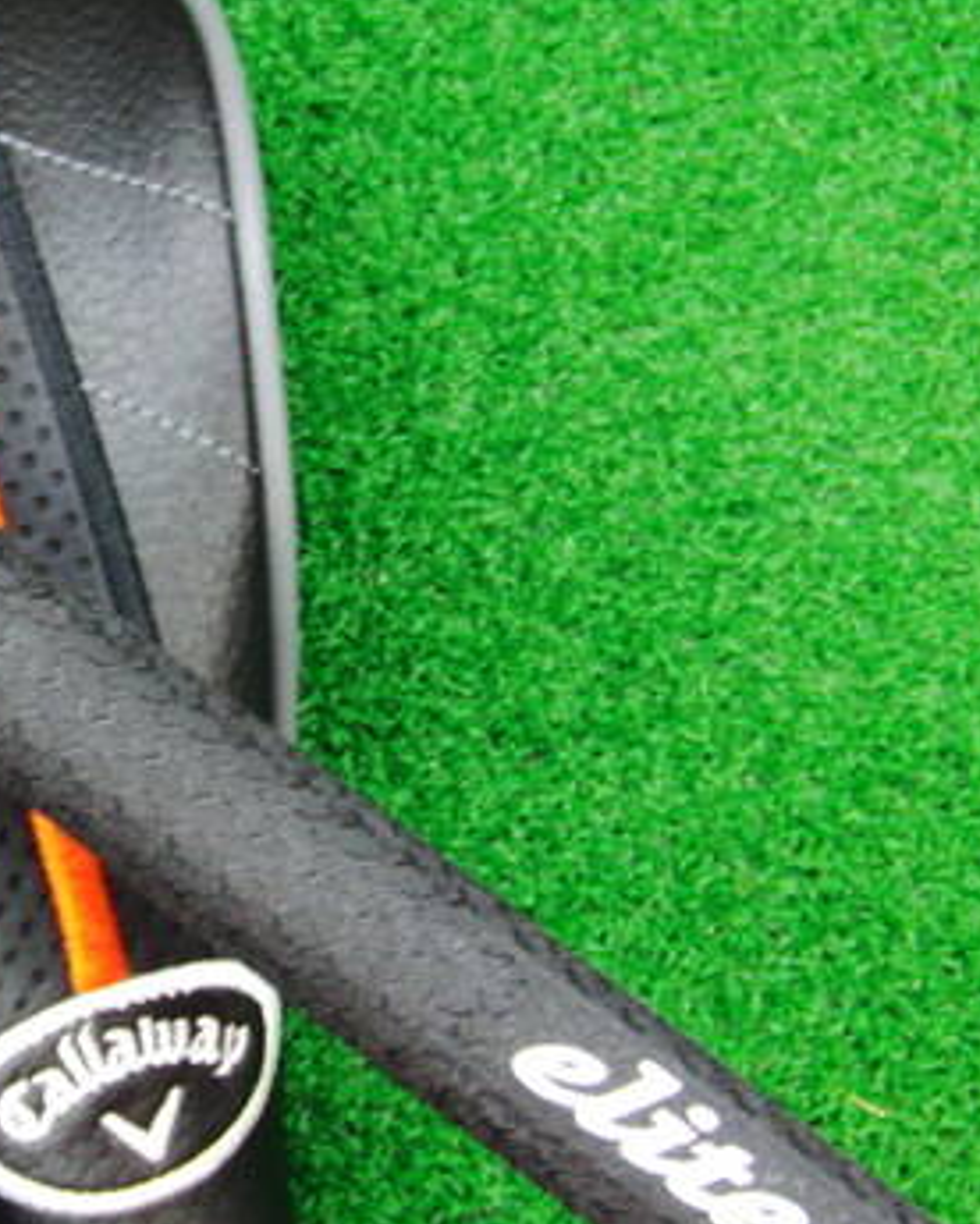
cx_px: 4
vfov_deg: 28.3
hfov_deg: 22.0
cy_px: 525
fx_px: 2429
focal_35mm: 67
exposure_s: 1/20
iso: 400
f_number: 3.6
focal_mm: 6.42
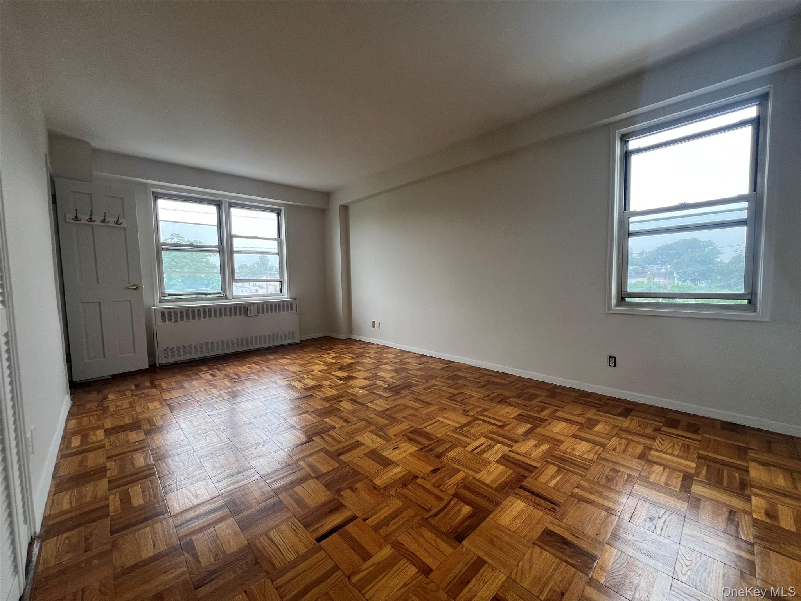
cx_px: 400
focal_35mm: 13
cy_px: 300
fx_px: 301
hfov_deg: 106.2
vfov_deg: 89.9
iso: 100
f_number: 1.8
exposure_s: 1/99
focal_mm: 1.57
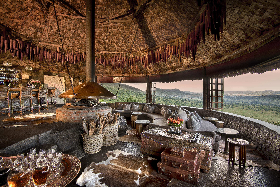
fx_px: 124
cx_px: 140
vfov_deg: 73.7
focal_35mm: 16
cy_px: 94
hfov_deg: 96.7
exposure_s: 1/2
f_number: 9.5
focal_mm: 16
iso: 200
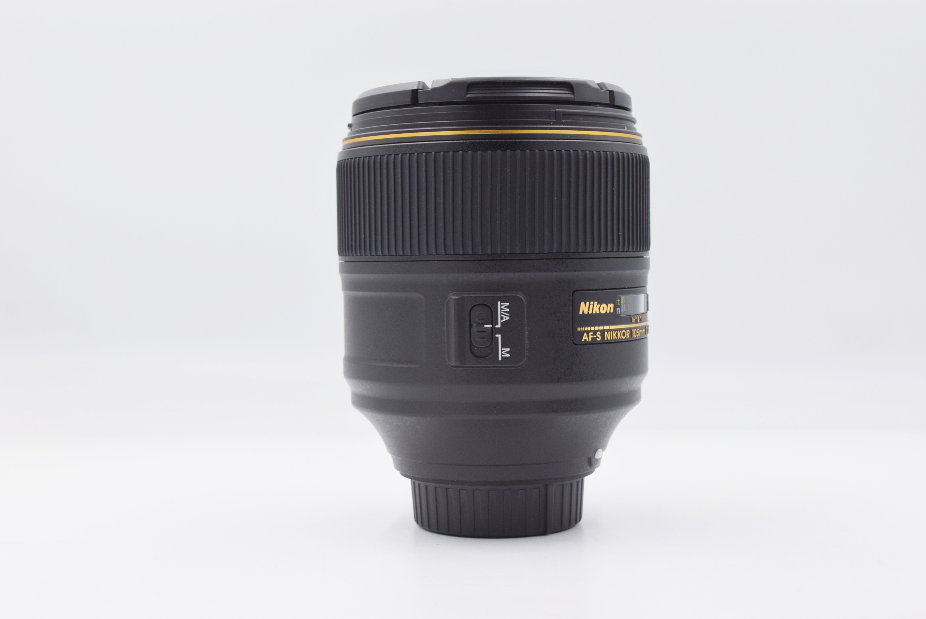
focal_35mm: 57
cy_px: 310
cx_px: 463
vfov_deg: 23.8
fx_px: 1467
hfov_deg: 35.0
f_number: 8
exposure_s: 1/125
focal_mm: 38
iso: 400
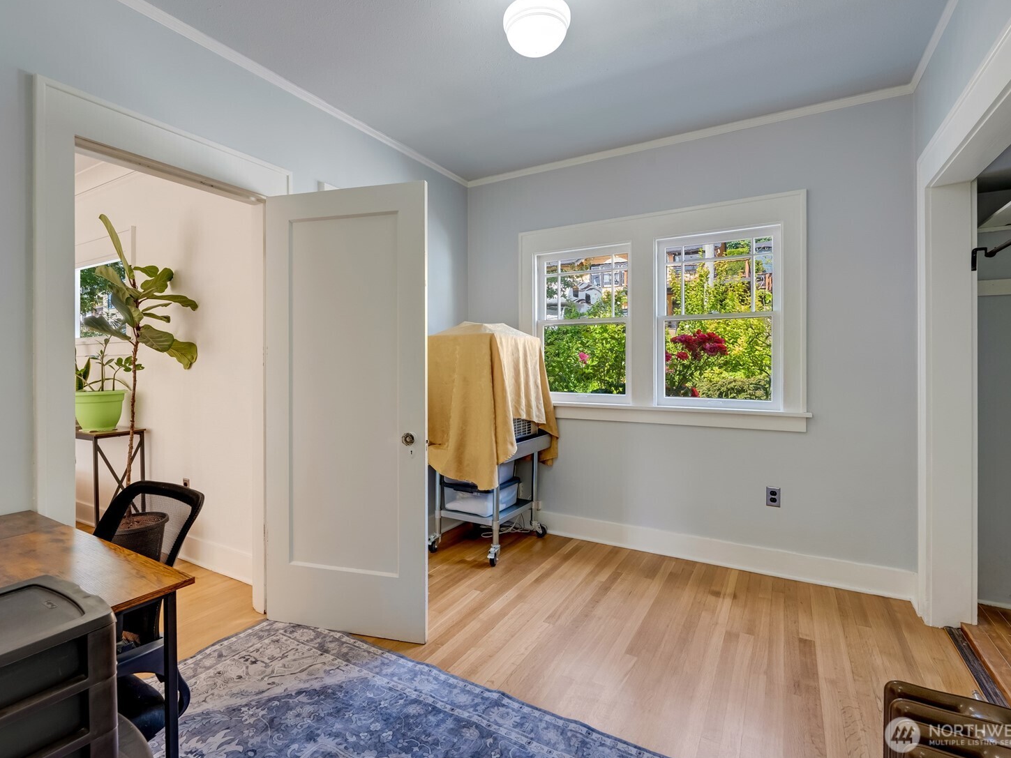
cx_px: 463
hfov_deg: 87.6
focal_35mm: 18
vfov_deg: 71.6
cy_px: 367
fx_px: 526
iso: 400
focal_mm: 16
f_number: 9
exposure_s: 1/320
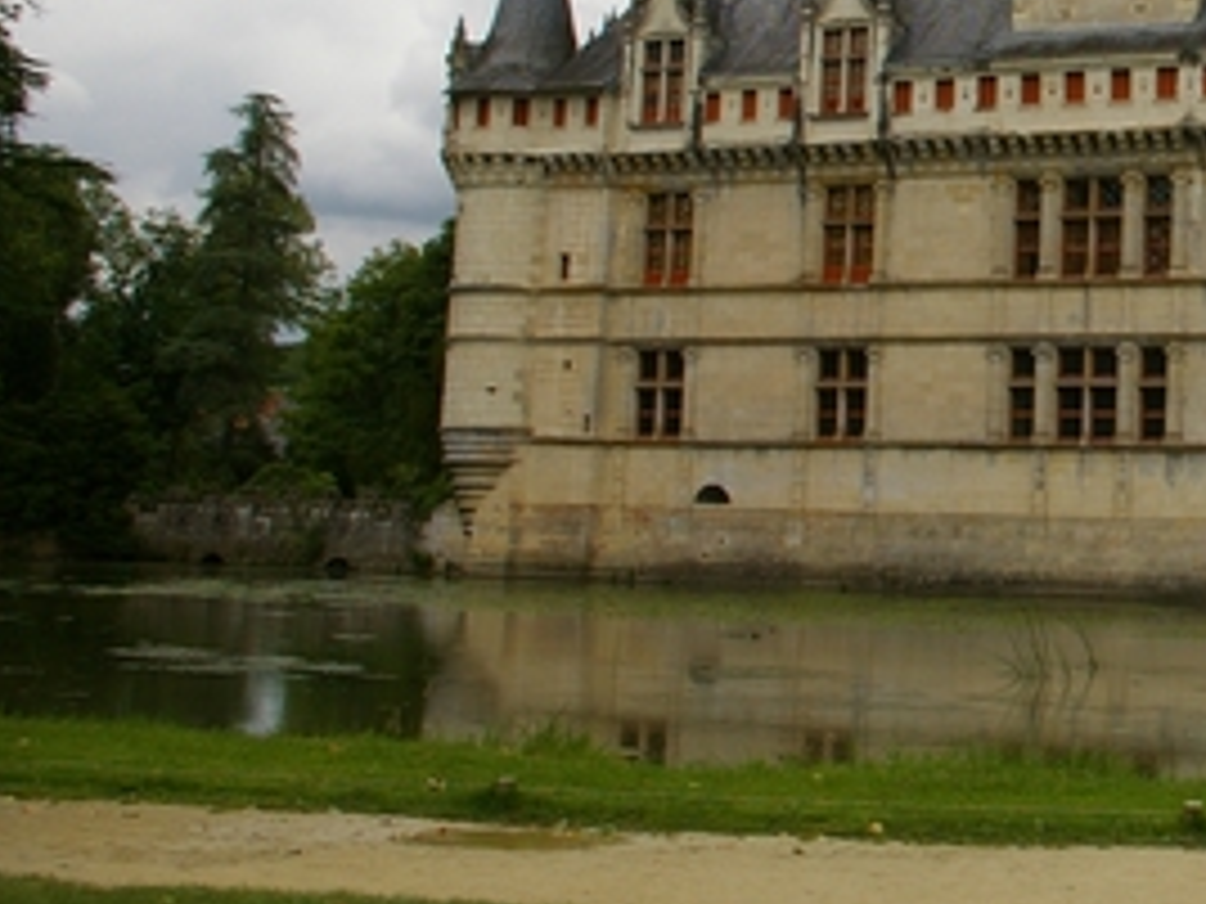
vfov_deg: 24.8
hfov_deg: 30.2
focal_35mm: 58
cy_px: 191
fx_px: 2021
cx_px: 1282
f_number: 9.5
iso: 400
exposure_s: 1/180
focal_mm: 18
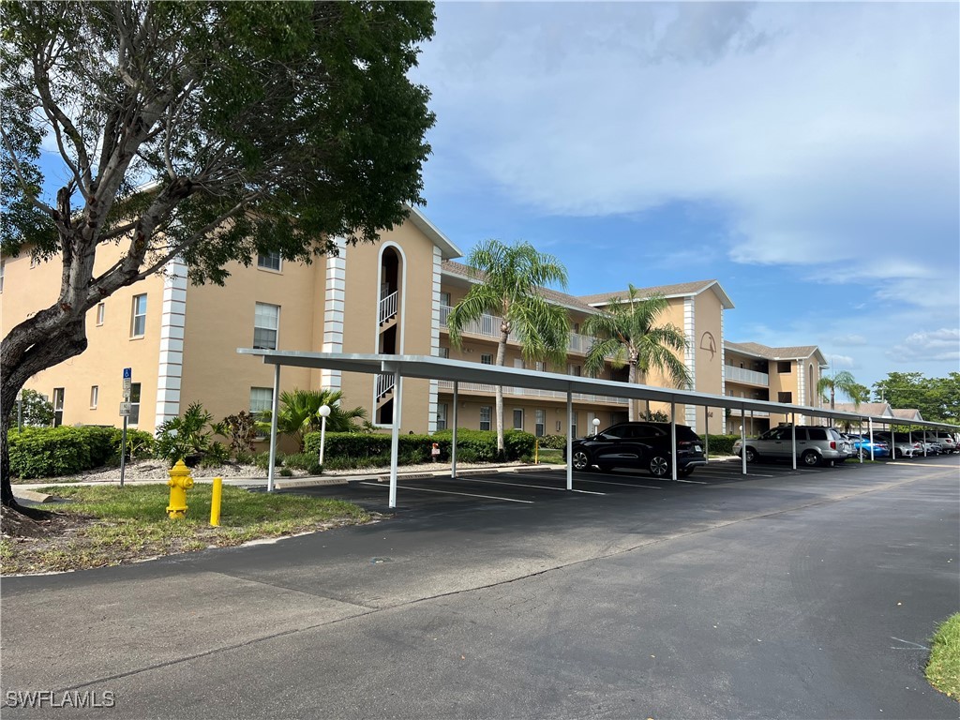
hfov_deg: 67.3
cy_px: 360
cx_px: 480
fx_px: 721
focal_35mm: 26
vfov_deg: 53.1
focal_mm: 5.7
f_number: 1.5
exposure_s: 1/3571
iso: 50
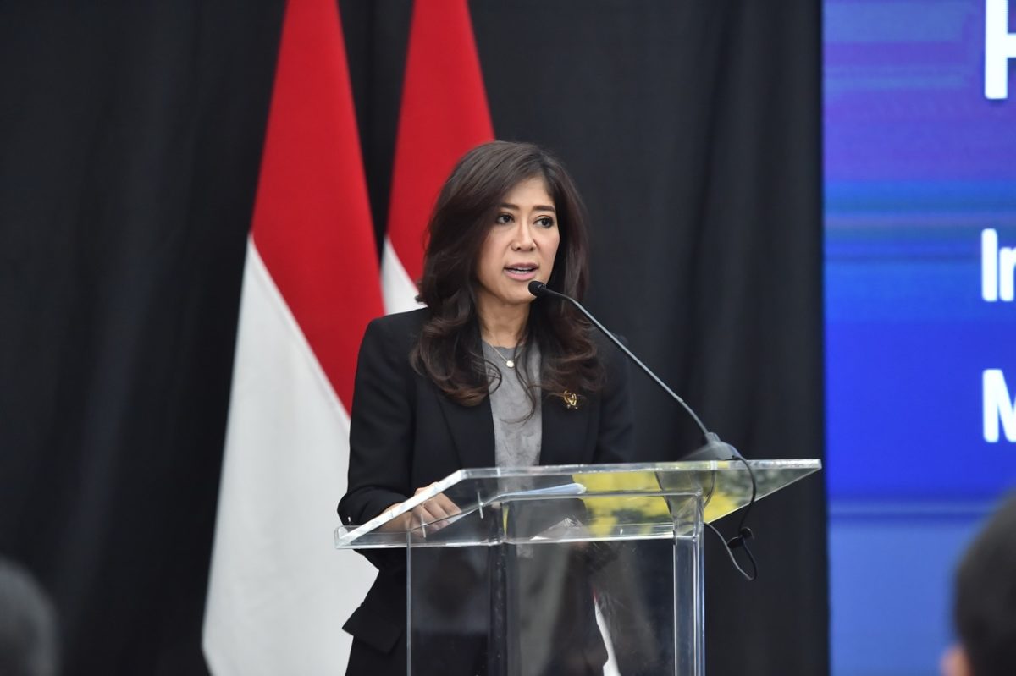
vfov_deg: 8.6
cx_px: 508
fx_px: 4513
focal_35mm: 160
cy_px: 338
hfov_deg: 12.8
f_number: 2.8
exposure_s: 1/500
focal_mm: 160
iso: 4000
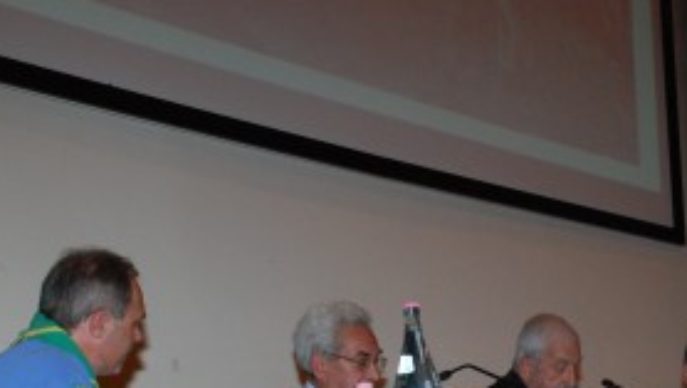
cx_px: 489
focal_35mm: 87
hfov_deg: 24.2
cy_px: 435
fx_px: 1586
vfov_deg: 13.6
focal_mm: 28
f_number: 6.7
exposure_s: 1/60
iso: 1000
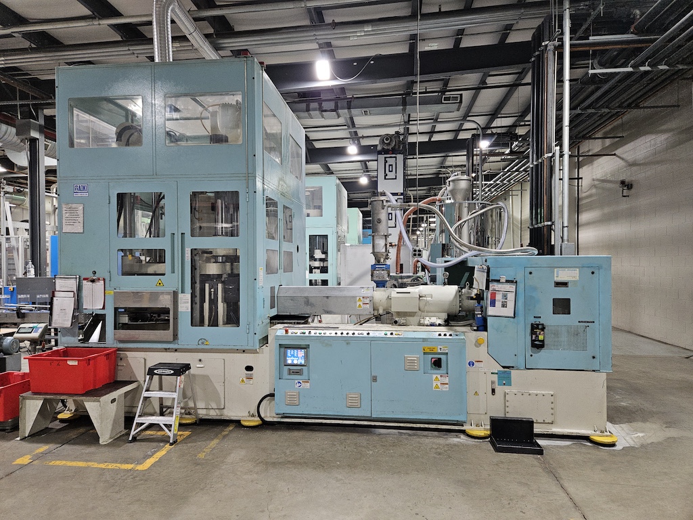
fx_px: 460
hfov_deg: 73.9
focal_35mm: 23
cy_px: 260
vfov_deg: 58.9
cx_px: 346
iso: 100
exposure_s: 1/30
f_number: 1.8
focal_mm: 5.4
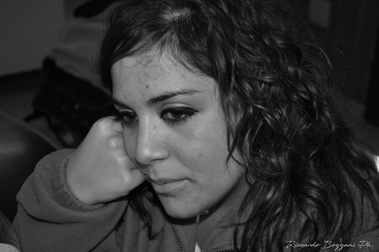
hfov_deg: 36.9
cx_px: 190
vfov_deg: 25.0
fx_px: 568
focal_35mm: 54
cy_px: 126
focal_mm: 36
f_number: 5
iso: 800
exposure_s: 1/60
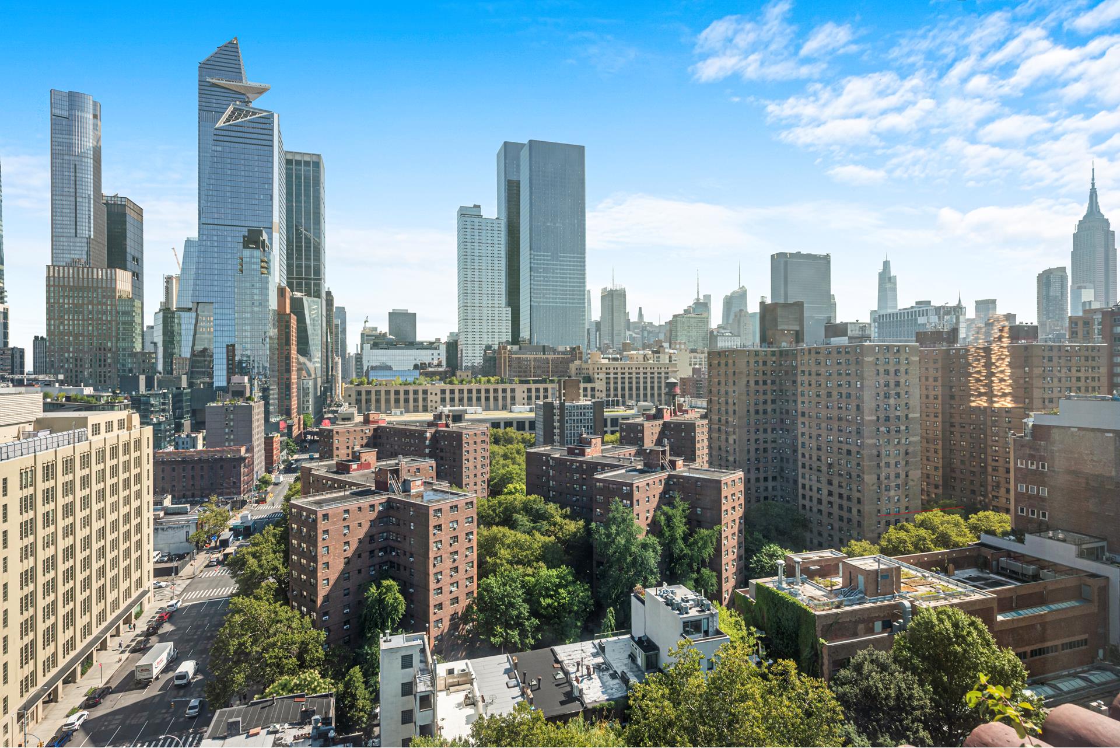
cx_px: 560
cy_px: 374
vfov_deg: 64.6
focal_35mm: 19
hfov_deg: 86.9
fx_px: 591
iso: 250
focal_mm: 19
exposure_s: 1/250
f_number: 11
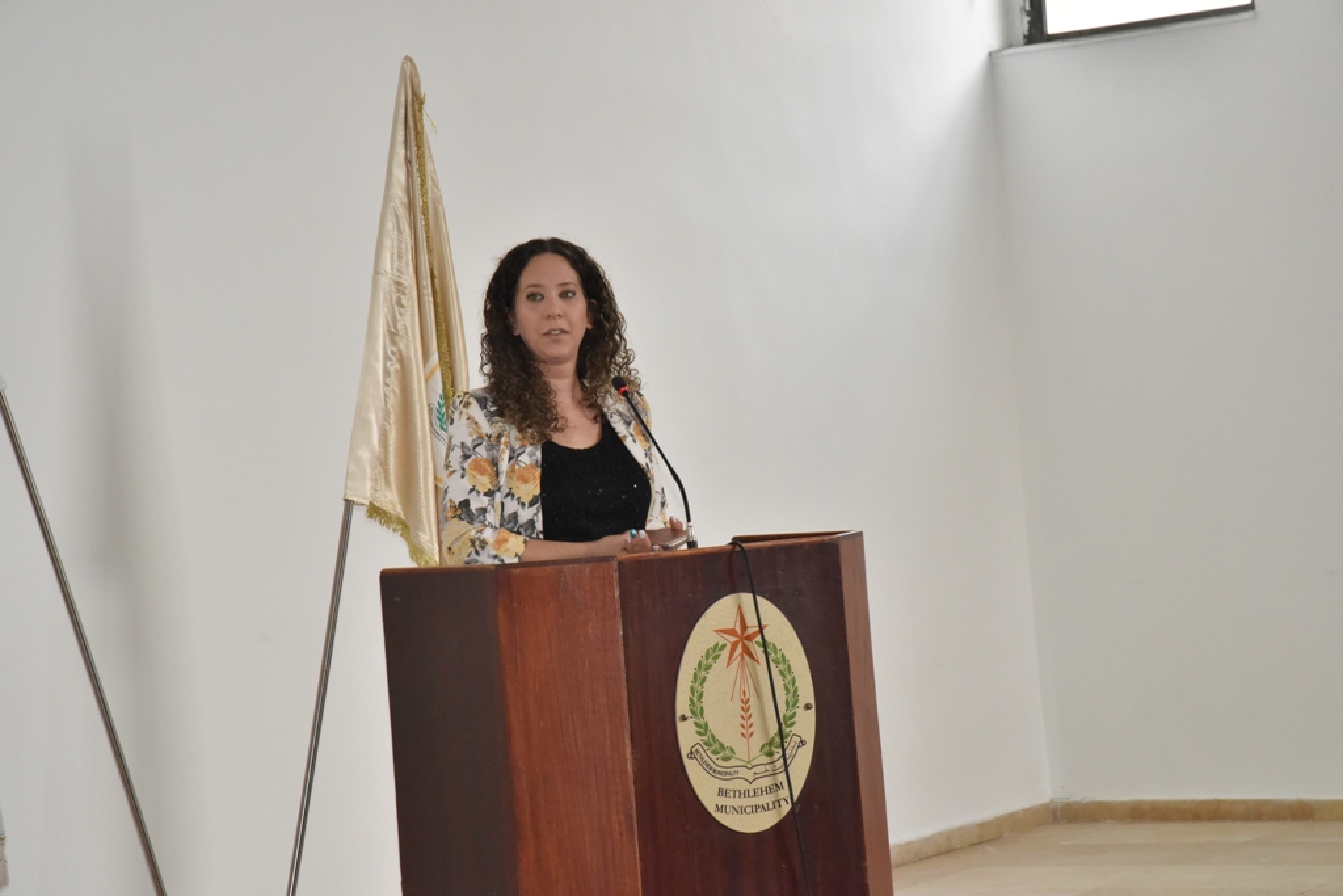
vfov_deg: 11.4
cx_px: 672
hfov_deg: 17.1
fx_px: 4477
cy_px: 448
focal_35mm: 120
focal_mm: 120
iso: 3200
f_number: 11
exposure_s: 1/250
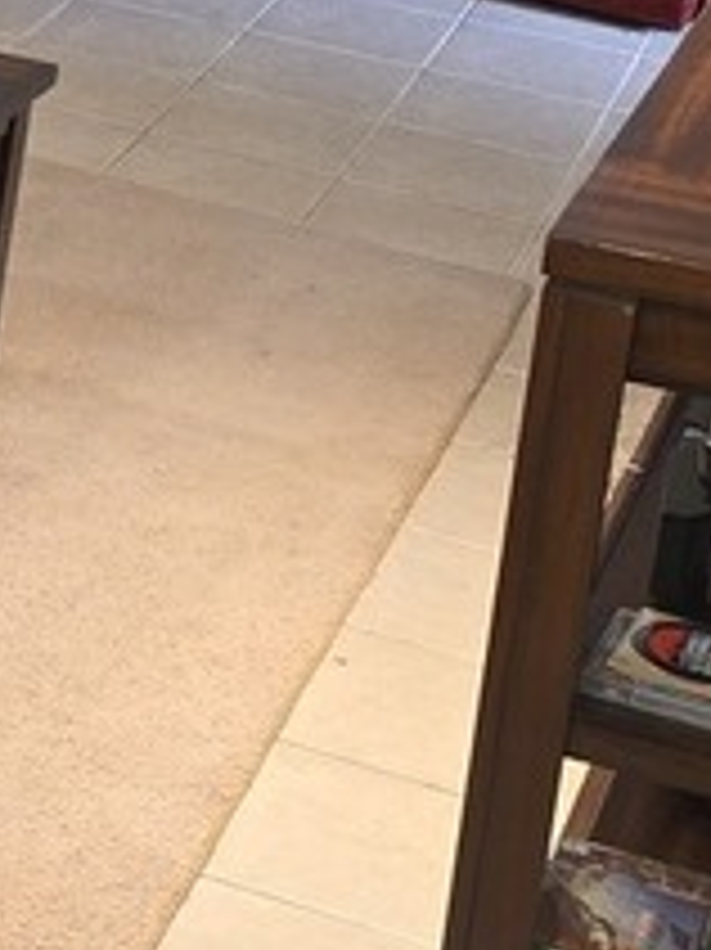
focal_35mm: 118
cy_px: 117
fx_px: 3235
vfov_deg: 16.5
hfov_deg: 11.9
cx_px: -418
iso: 160
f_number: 1.7
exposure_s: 1/24
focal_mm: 6.25
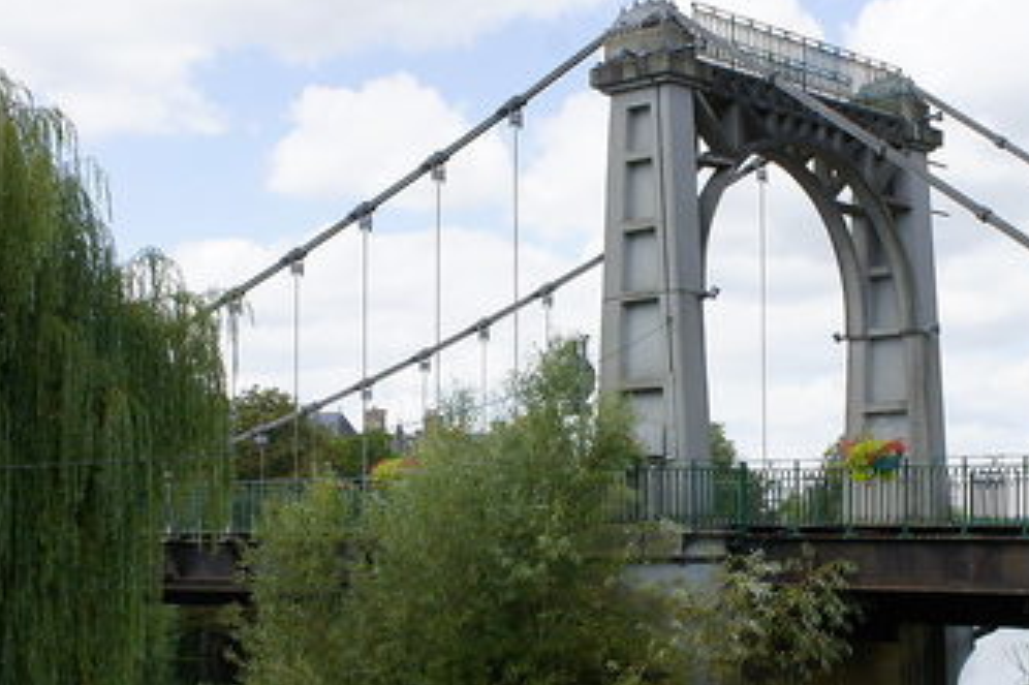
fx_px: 1857
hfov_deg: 30.9
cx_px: 614
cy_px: 389
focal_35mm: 65
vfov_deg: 20.9
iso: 200
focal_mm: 24
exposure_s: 1/250
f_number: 9
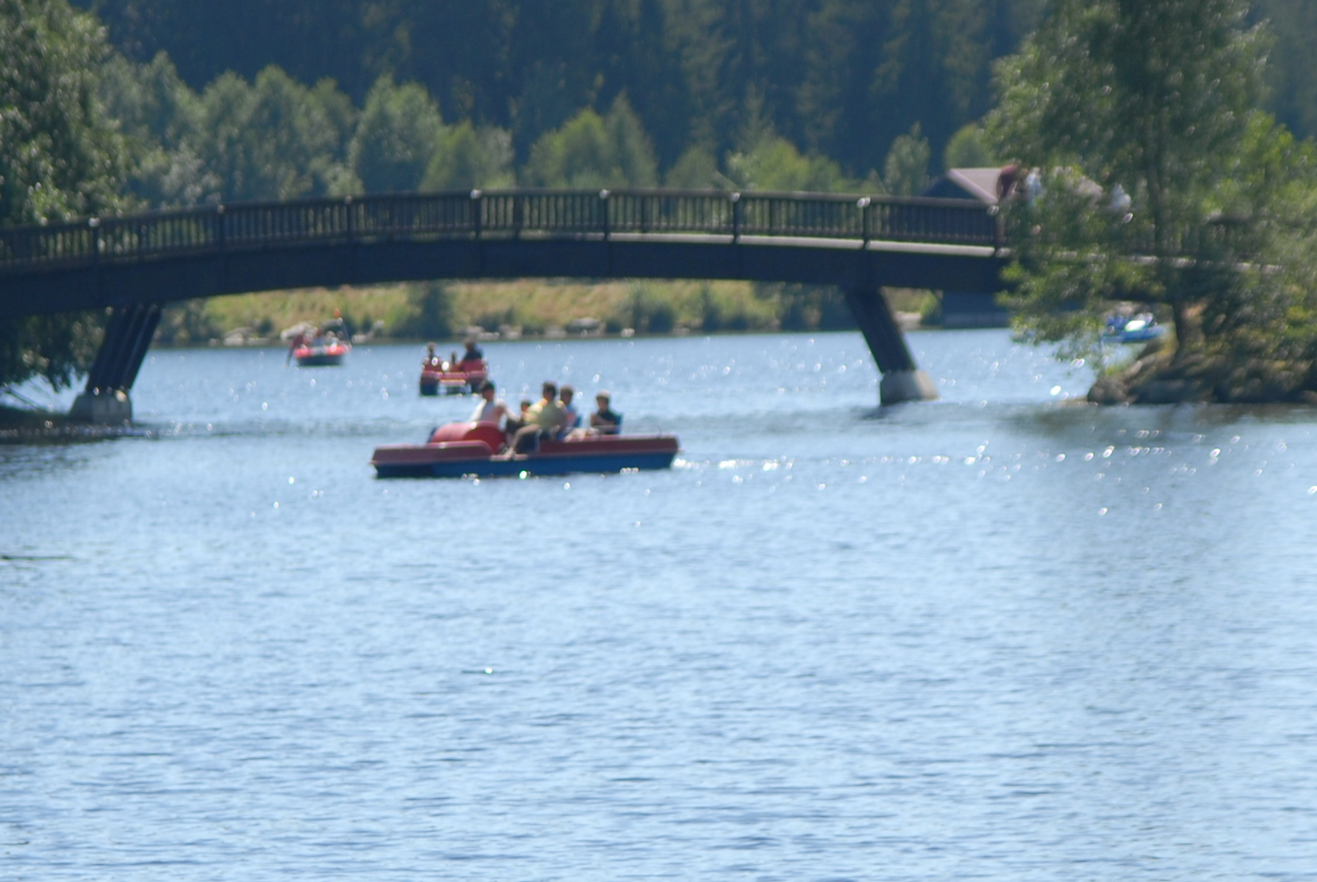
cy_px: 957
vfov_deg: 4.6
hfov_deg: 6.9
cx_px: 688
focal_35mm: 297
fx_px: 10885
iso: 100
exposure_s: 1/500
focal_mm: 85
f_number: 4
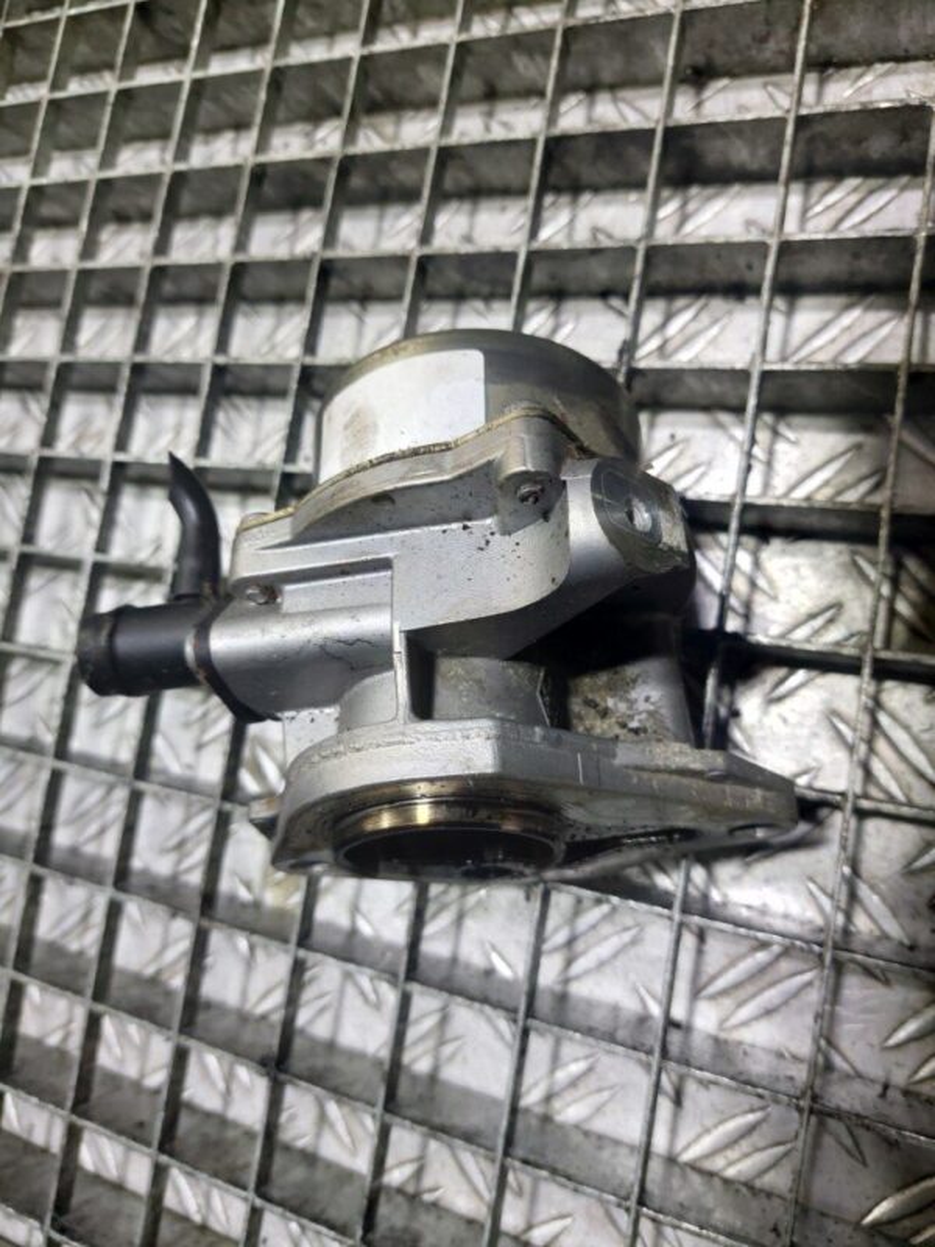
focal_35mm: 25
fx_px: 900
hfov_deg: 54.9
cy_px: 624
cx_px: 468
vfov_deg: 69.4
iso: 125
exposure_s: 1/50
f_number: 1.8
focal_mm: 5.23
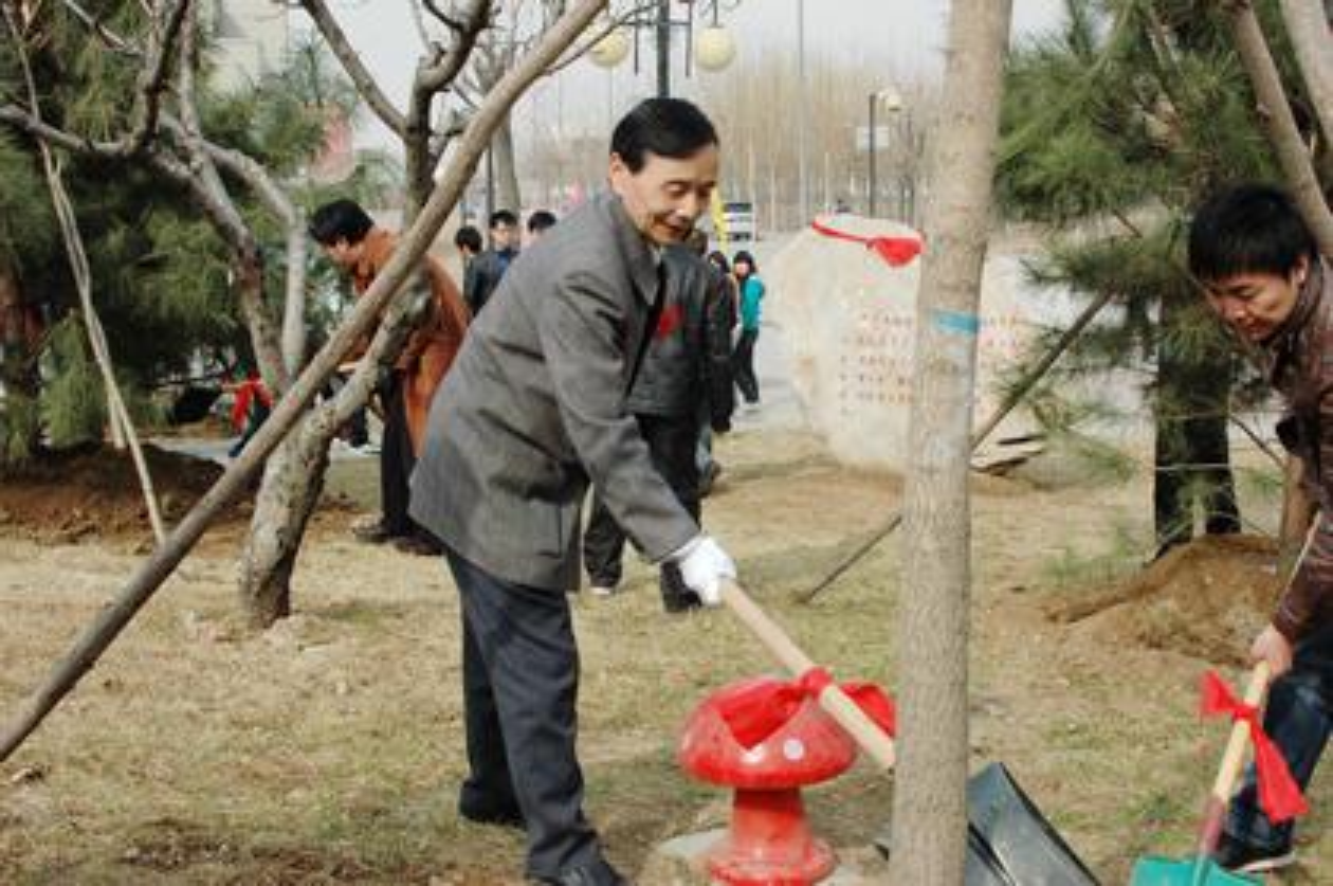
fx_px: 1553
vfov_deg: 31.8
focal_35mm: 42
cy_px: 443
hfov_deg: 46.4
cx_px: 666
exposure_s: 1/500
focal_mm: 28
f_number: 11
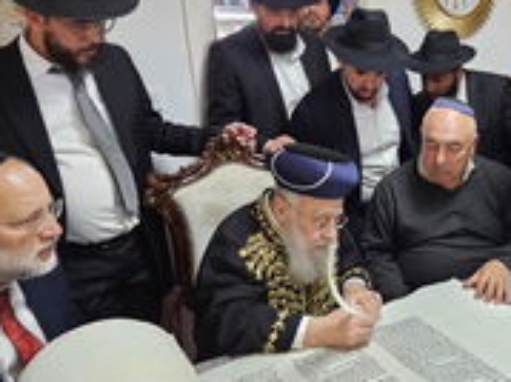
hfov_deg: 58.5
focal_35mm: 29
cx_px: 383
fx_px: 428
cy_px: 205
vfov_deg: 48.1
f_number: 2.2
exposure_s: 1/50
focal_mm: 2.2
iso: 200
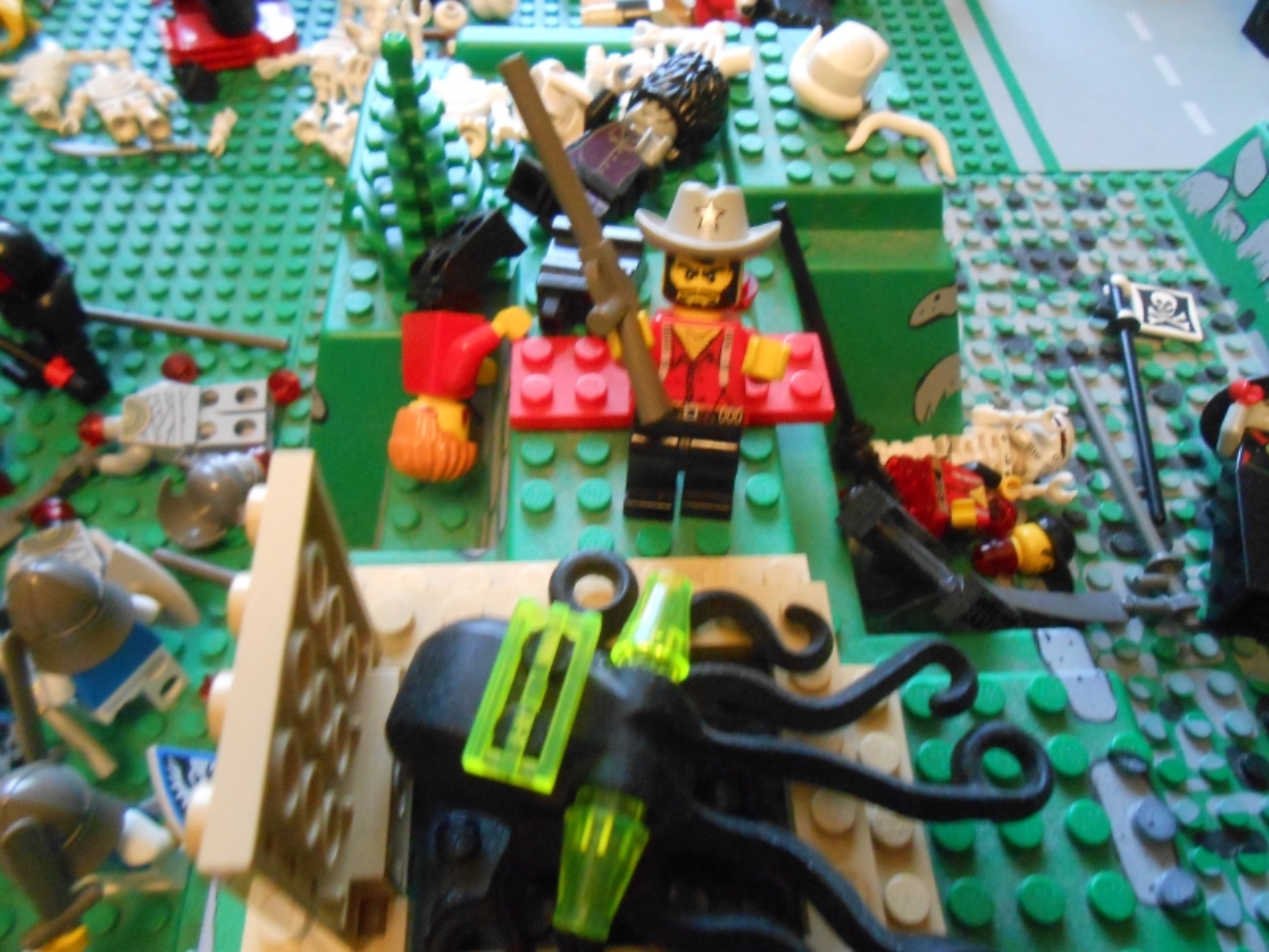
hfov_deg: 67.3
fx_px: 953
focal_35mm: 26
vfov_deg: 53.1
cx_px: 634
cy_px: 476
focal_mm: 4.6
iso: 800
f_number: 3.5
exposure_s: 1/6
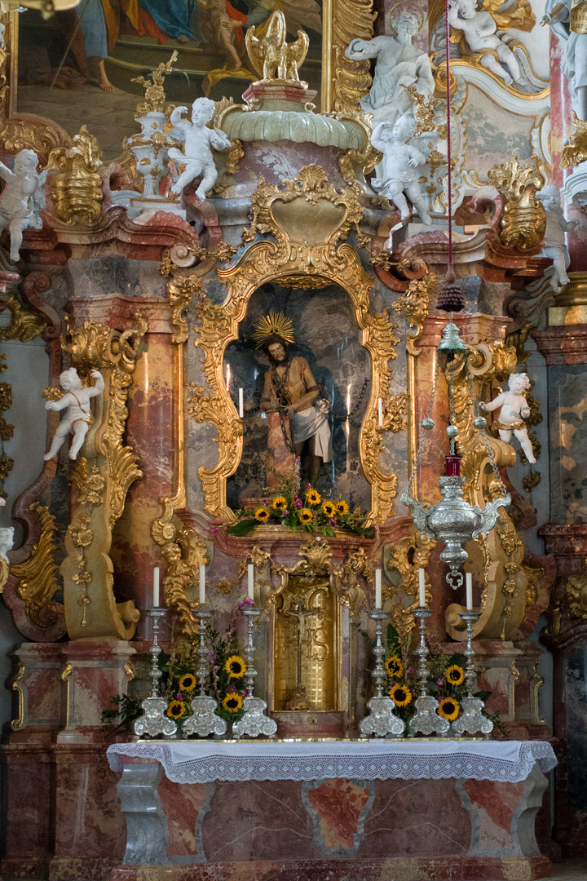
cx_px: 294
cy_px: 440
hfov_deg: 19.5
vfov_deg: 28.8
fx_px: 1712
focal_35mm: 70
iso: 1250
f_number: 2.8
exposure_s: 1/160
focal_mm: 25.7
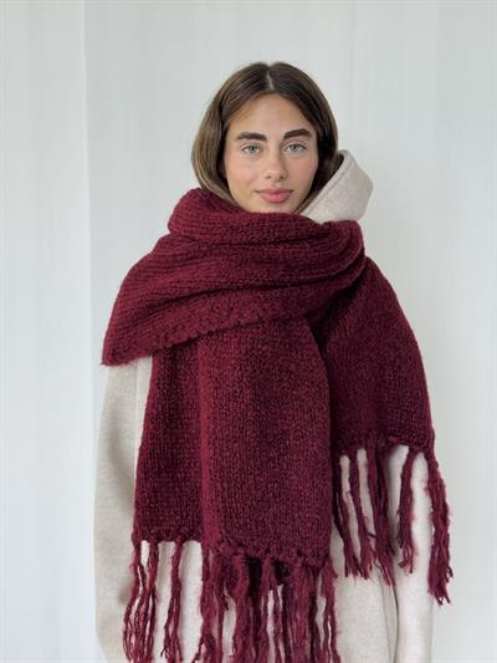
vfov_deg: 39.6
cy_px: 332
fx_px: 919
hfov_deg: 30.3
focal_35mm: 48
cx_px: 248
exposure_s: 1/115
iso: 100
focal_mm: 6.76
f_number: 1.78
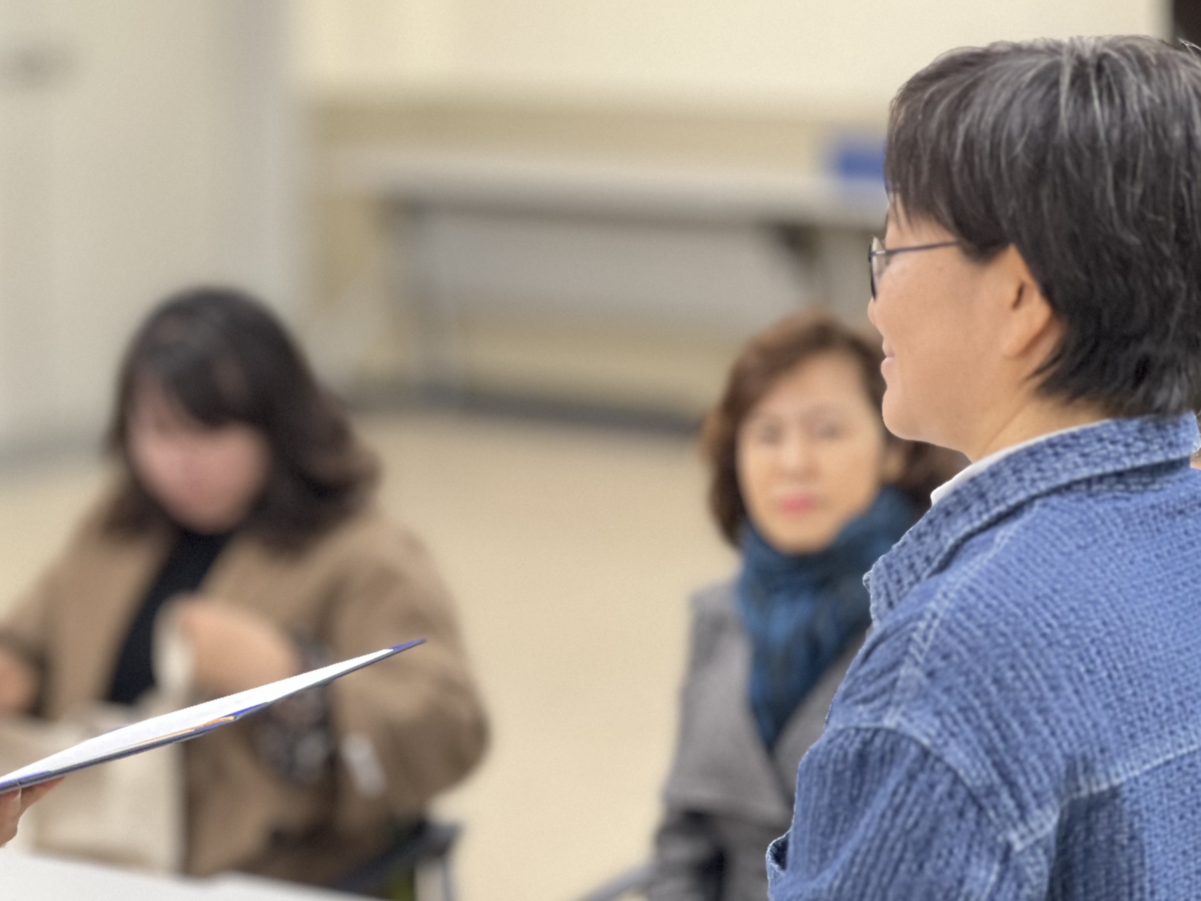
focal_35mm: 127
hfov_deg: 15.5
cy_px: 580
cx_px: 296
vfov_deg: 11.7
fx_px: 4406
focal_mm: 9
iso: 250
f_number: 2.8
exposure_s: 1/40
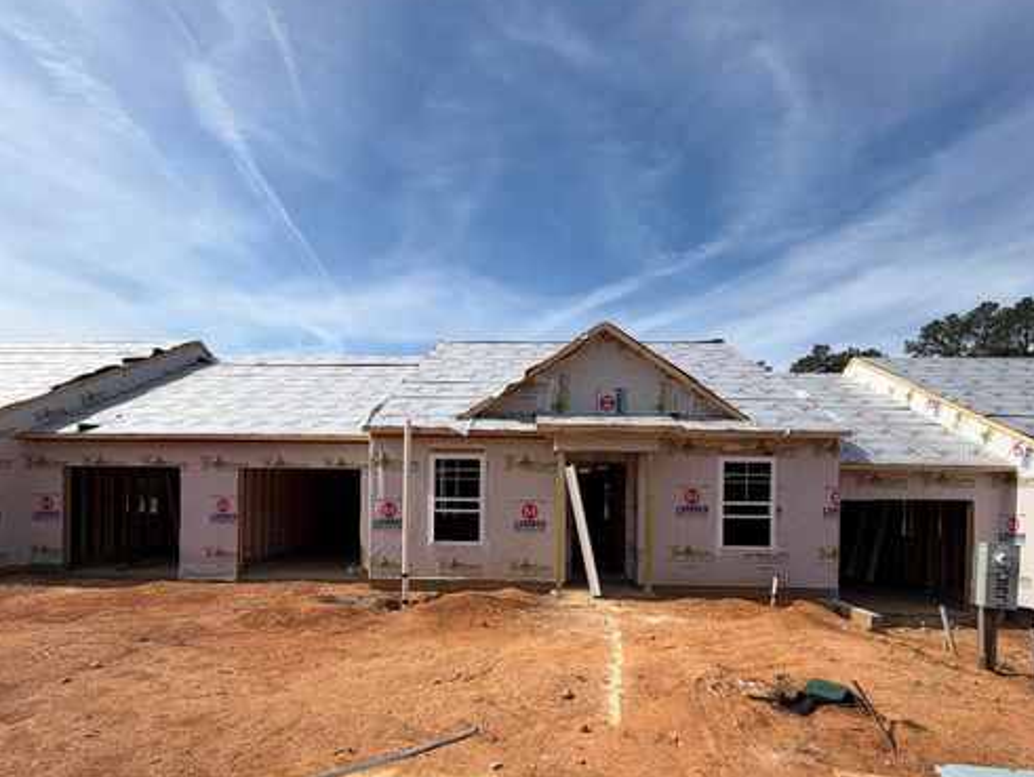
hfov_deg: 84.6
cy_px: 506
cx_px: 524
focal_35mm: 19
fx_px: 568
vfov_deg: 67.2
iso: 20
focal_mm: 2.22
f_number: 2.2
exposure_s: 1/1145
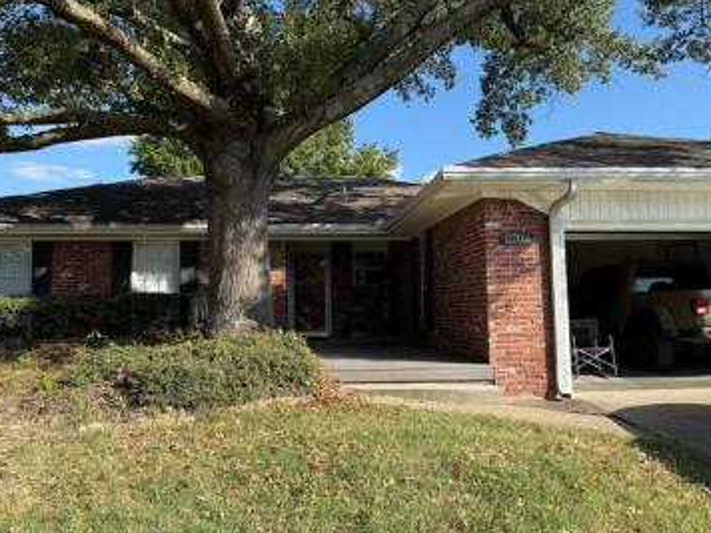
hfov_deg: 65.3
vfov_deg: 51.4
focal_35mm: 27
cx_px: 340
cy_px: 264
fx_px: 555
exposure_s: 1/1901
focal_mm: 6.76
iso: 80
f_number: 1.78
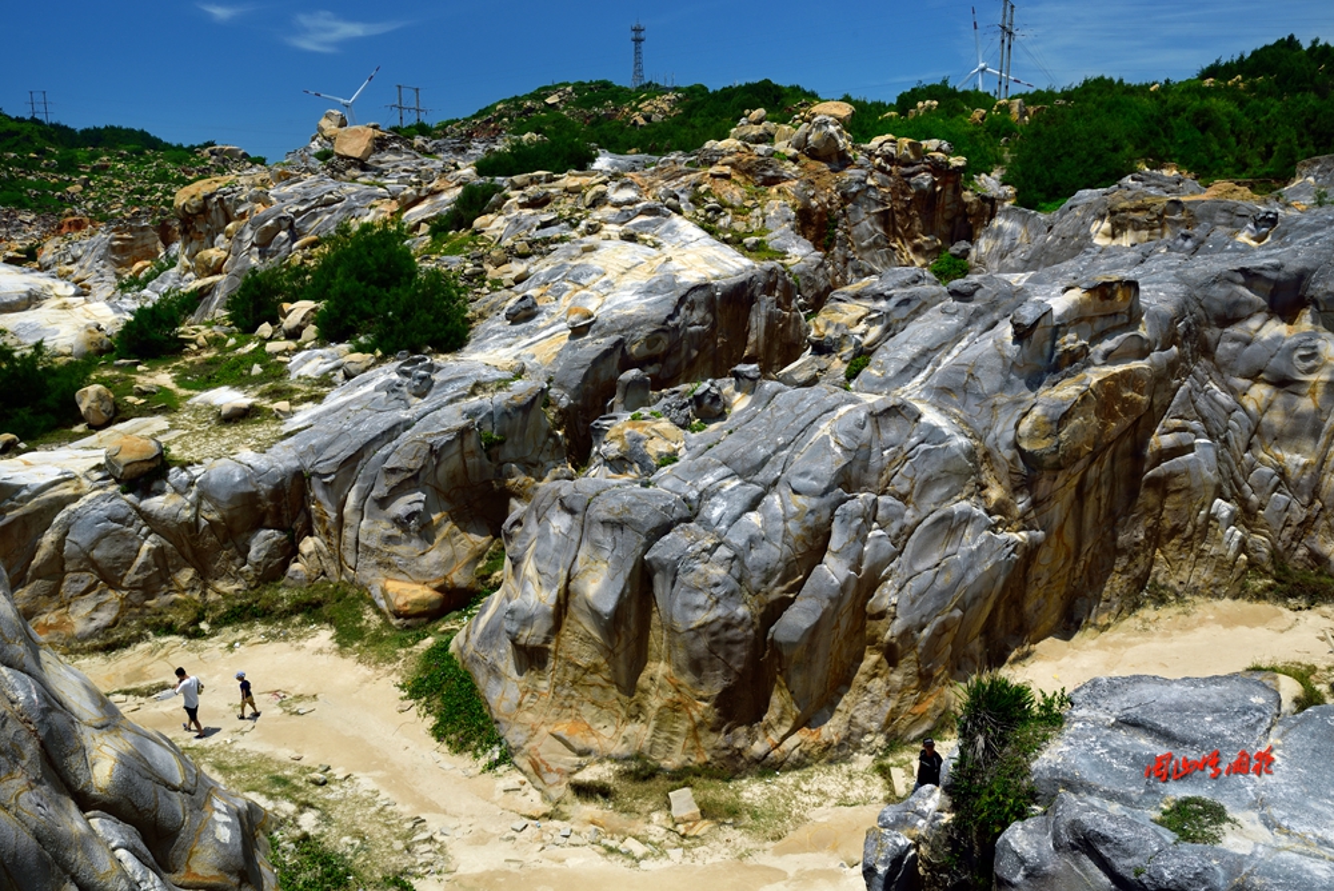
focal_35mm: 24
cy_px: 446
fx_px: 890
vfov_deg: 53.2
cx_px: 667
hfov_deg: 73.7
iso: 160
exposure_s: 1/160
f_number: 14
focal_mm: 24
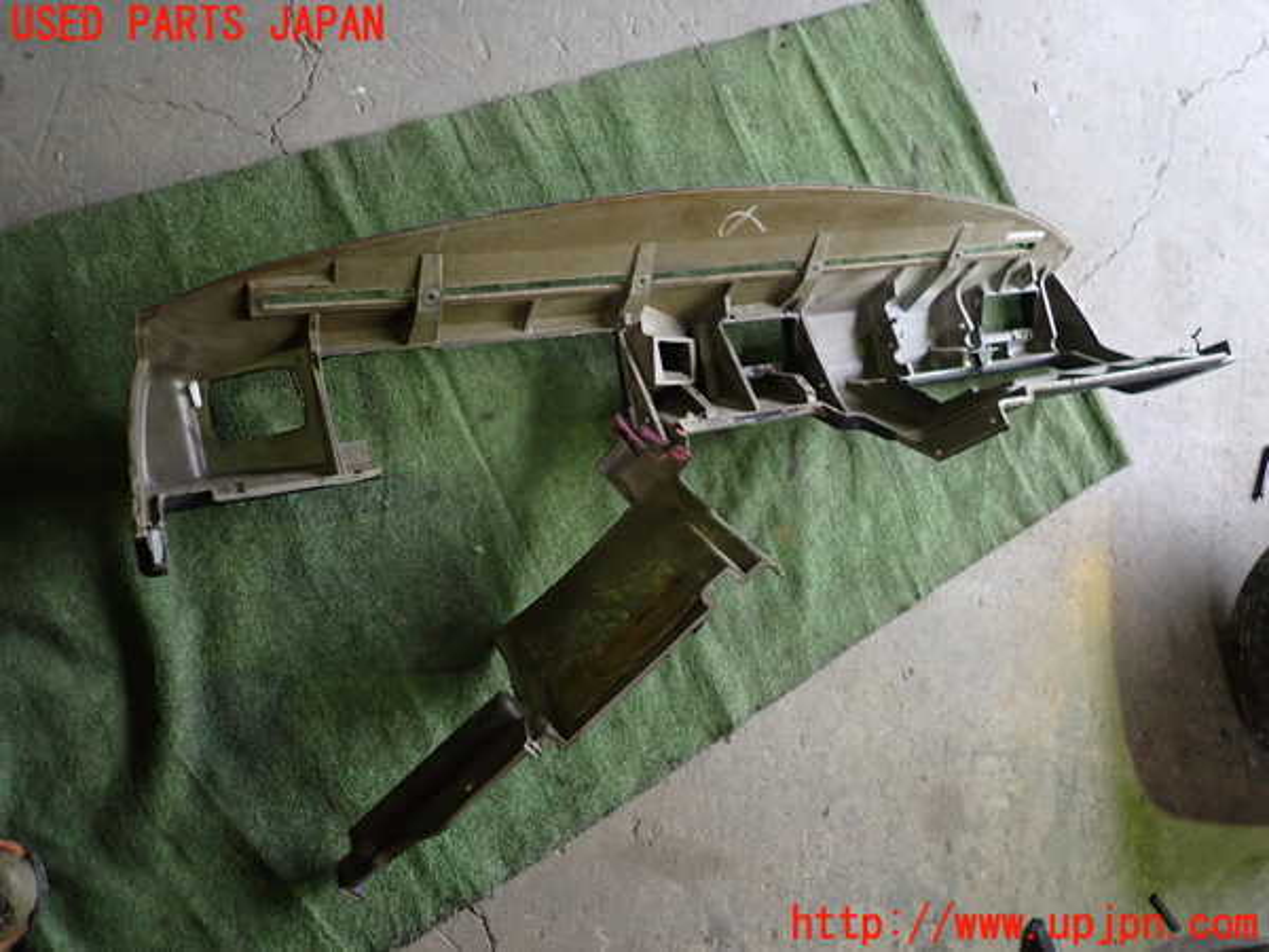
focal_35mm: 25
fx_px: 916
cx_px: 634
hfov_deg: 69.4
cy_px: 476
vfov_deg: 54.9
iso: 320
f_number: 2
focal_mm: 4.5
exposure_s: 1/30
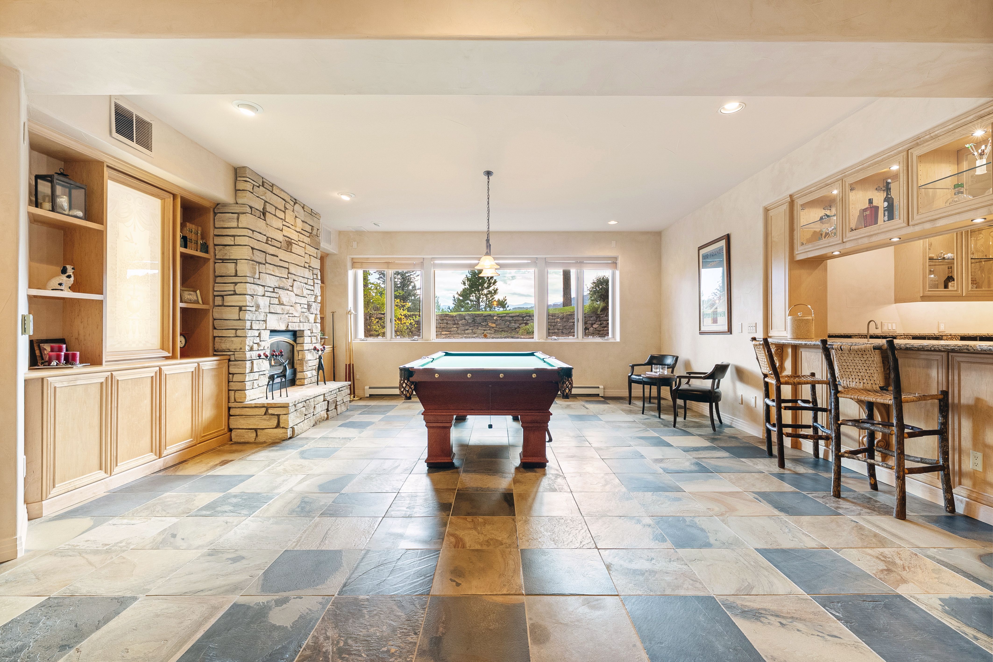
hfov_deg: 96.7
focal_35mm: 16
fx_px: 441
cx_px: 496
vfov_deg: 73.7
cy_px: 331
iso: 1000
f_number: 9
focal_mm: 16
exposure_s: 1/13
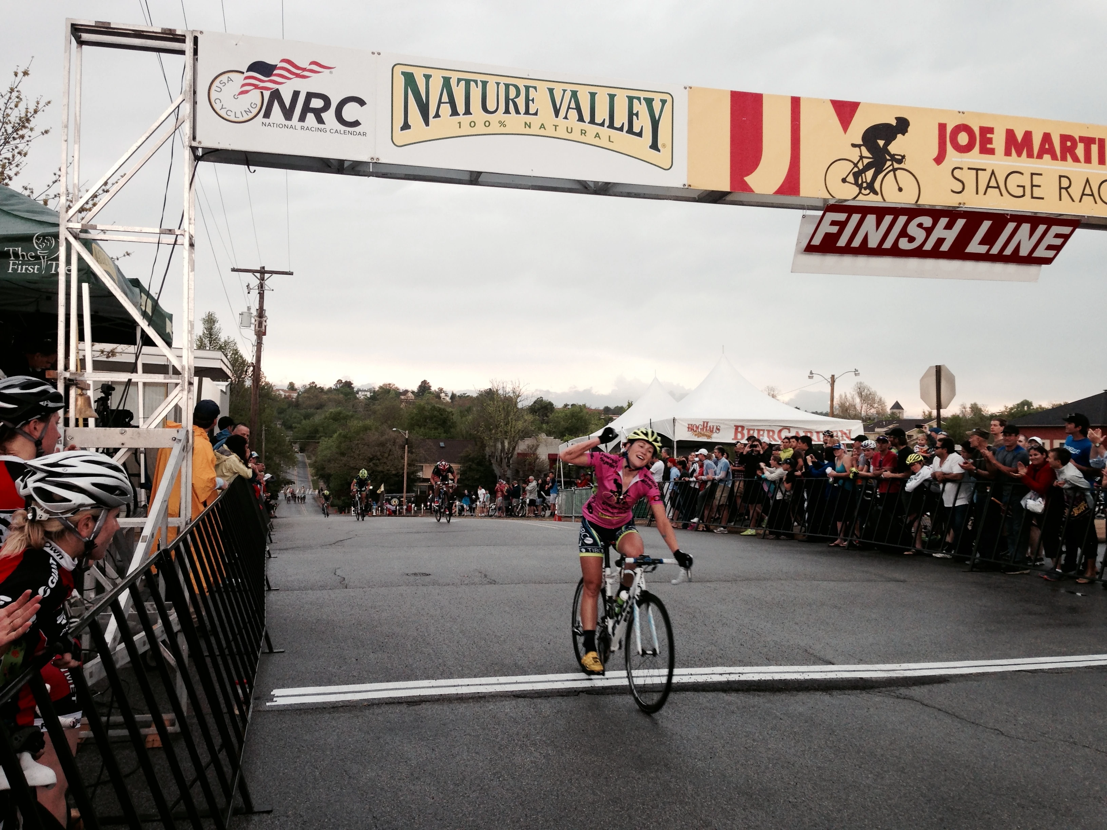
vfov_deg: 42.9
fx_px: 1055
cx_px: 554
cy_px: 415
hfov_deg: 55.4
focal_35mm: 33
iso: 50
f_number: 2.4
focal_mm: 4.12
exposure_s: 1/152
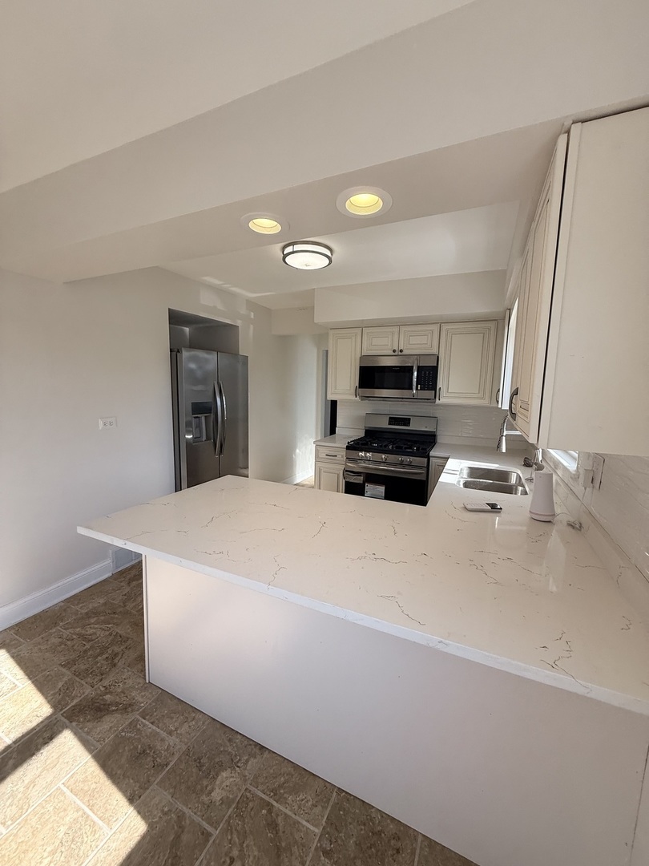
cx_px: 324
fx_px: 350
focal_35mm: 14
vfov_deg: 102.1
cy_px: 433
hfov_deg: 85.7
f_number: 2.2
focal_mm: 2.22
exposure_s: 1/403
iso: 64
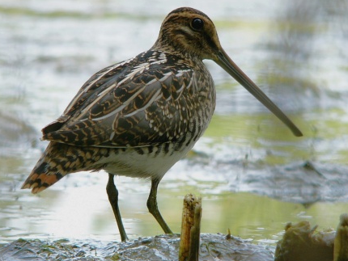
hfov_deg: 12.0
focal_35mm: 164
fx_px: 1650
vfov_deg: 9.1
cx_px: 177
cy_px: 128
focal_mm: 24.5
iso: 50
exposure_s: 1/80
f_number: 2.8
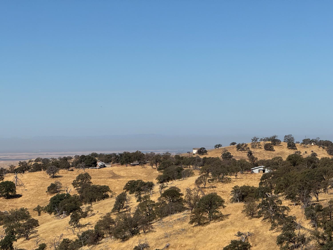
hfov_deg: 16.4
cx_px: 166
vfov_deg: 12.3
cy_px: 125
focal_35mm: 120
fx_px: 1154
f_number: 2.8
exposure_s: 1/3058
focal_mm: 15.66
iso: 50
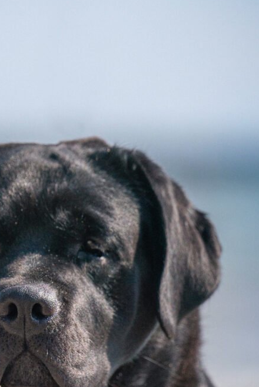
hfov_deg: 3.3
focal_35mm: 415
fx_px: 4473
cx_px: 41
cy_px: 283
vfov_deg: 5.0
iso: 640
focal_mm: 171
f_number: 3.2
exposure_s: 1/16000
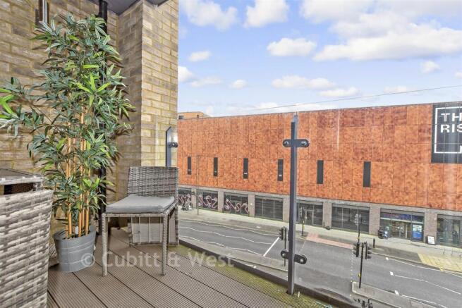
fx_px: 193
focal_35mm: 15
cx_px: 231
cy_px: 154
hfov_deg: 100.4
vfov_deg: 77.4
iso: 250
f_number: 8
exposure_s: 1/30
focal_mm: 10
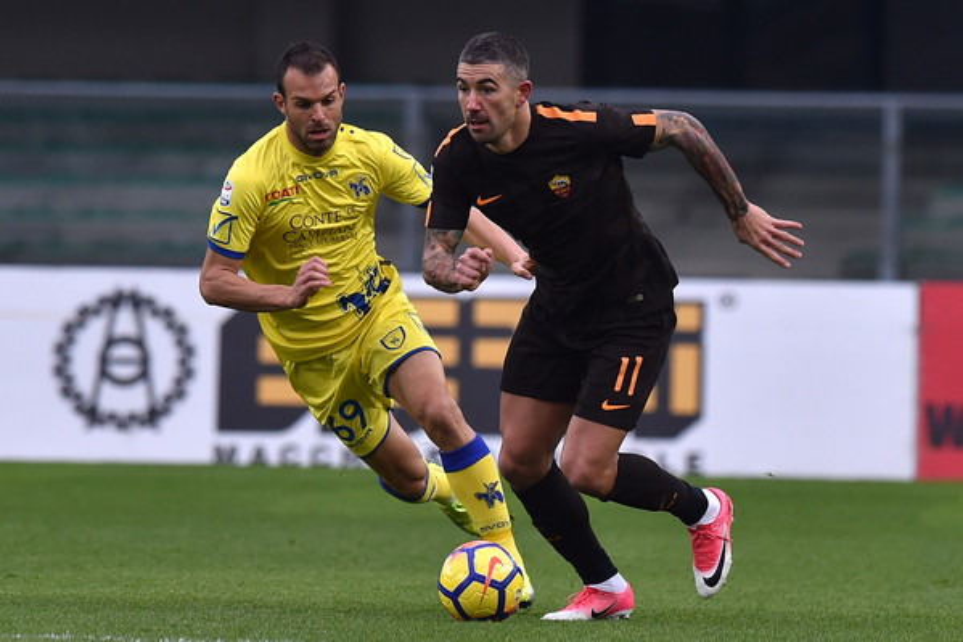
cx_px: 482
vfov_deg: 3.4
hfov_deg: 5.2
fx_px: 10696
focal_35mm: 400
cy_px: 321
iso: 1250
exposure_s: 1/1250
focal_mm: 400
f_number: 4
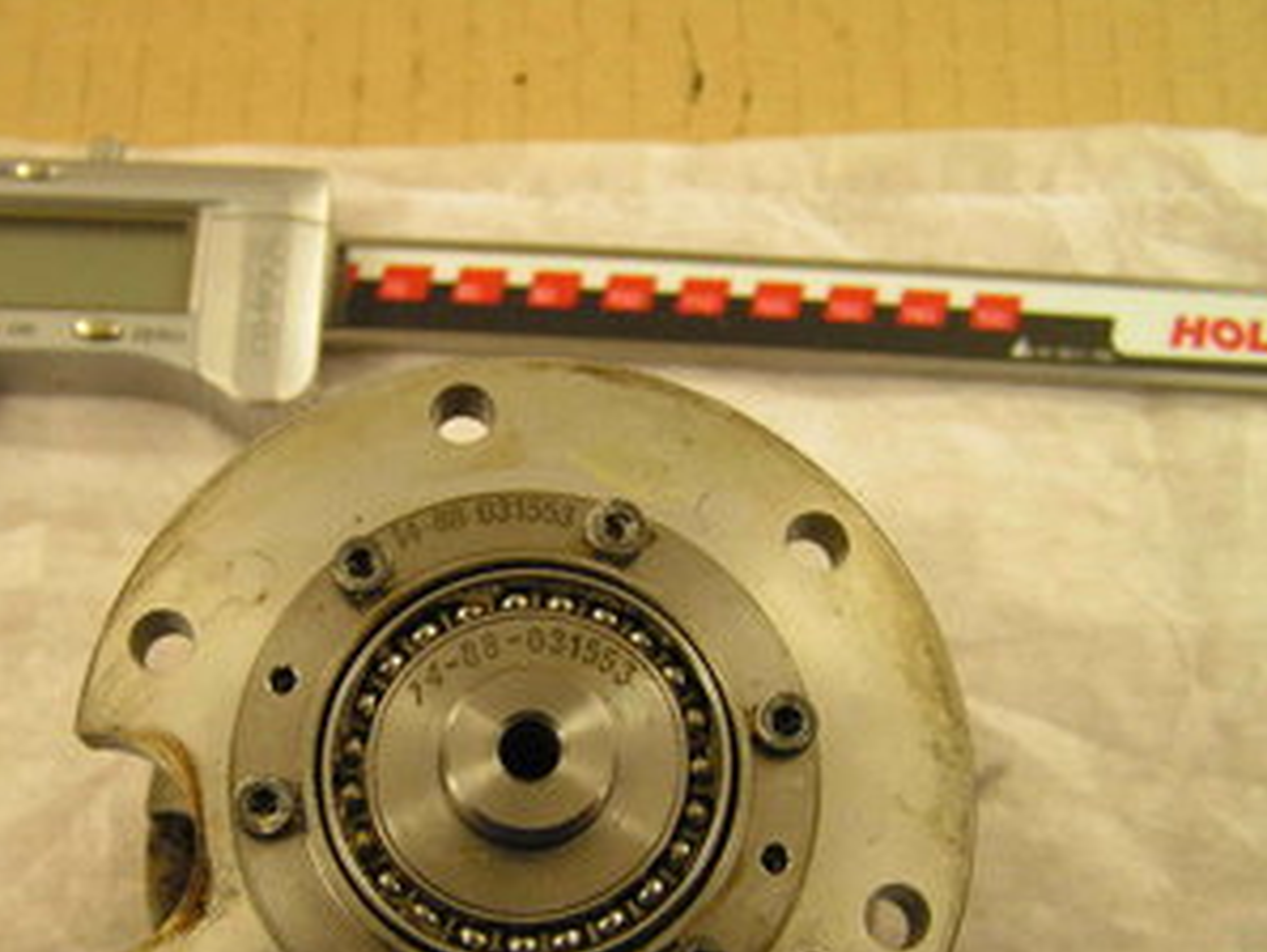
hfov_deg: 37.3
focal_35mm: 51
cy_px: 620
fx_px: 1868
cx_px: 493
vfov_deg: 28.4
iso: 200
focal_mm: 6.3
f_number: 2.8
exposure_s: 1/13
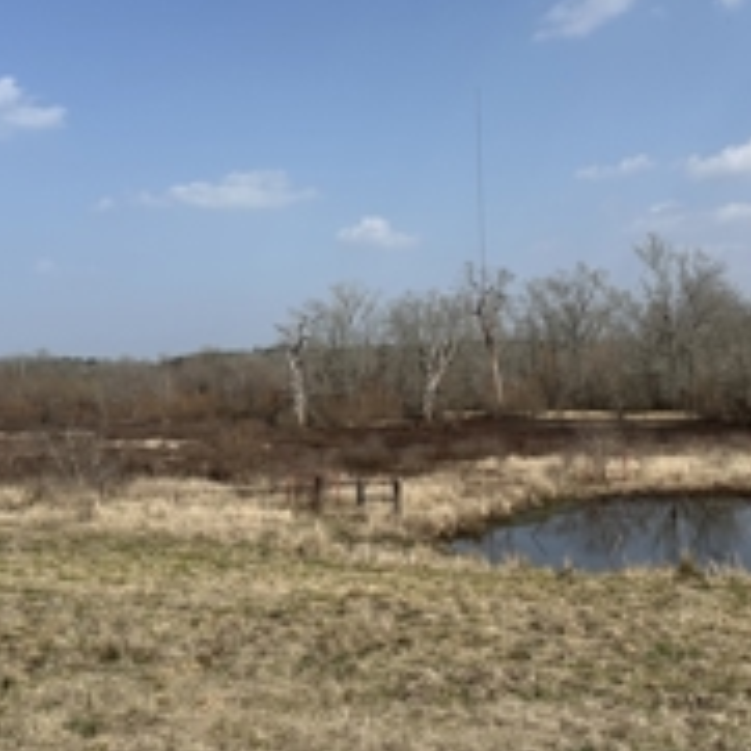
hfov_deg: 36.0
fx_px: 1154
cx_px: 398
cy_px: 386
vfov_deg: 36.1
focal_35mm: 47
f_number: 1.78
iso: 80
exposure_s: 1/5848
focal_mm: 6.86
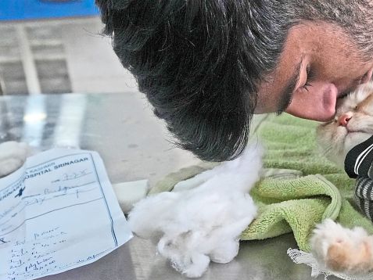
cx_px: 359
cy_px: 122
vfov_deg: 22.6
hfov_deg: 28.3
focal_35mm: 65
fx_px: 701
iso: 4000
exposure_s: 1/640
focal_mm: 26
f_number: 4
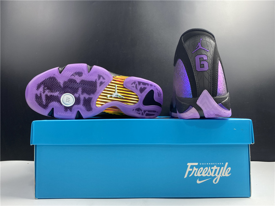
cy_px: 103
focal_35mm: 26
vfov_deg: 53.1
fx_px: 207
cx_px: 138
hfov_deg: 67.3
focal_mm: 4.25
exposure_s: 1/100
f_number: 1.8
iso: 125
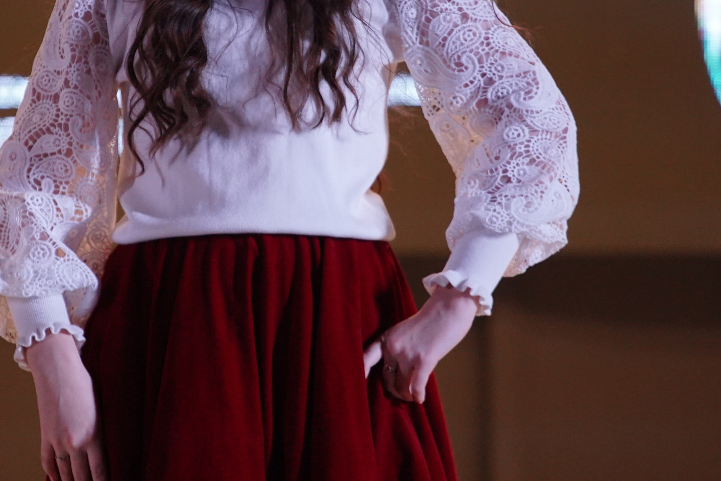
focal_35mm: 384
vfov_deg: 3.6
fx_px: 7691
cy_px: 79
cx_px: 189
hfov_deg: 5.4
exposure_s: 1/500
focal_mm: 200
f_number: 4
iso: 3200
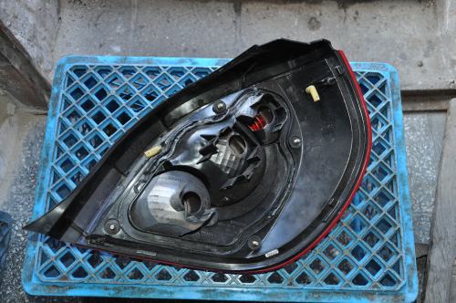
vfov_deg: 36.8
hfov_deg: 53.2
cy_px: 152
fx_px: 455
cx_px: 228
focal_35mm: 36
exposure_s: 1/60
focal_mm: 24
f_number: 3.8
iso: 800
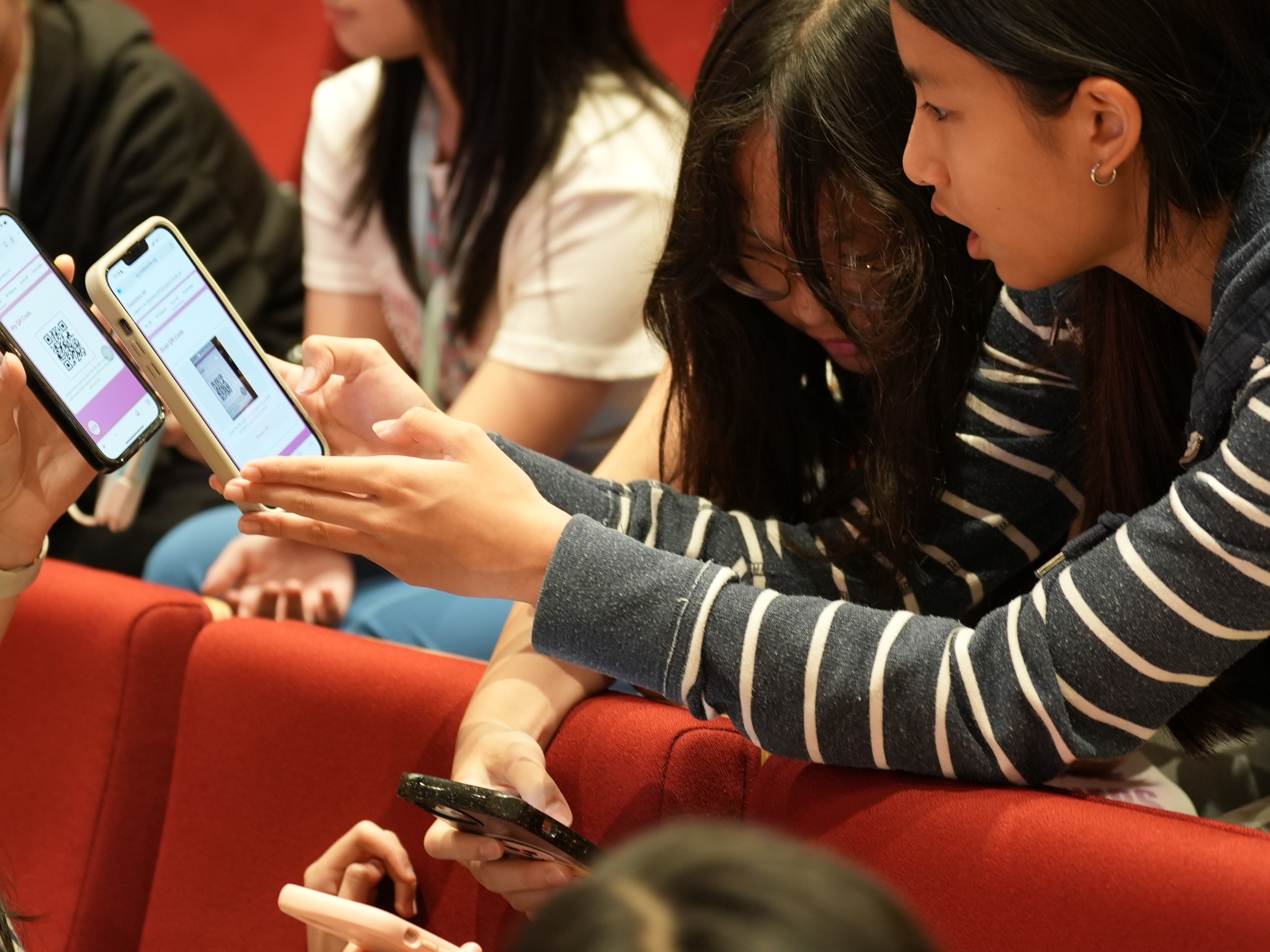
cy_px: 362
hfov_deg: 15.0
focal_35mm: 131
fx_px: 4807
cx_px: 467
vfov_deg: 11.3
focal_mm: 70
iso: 1000
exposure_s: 1/40
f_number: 2.8
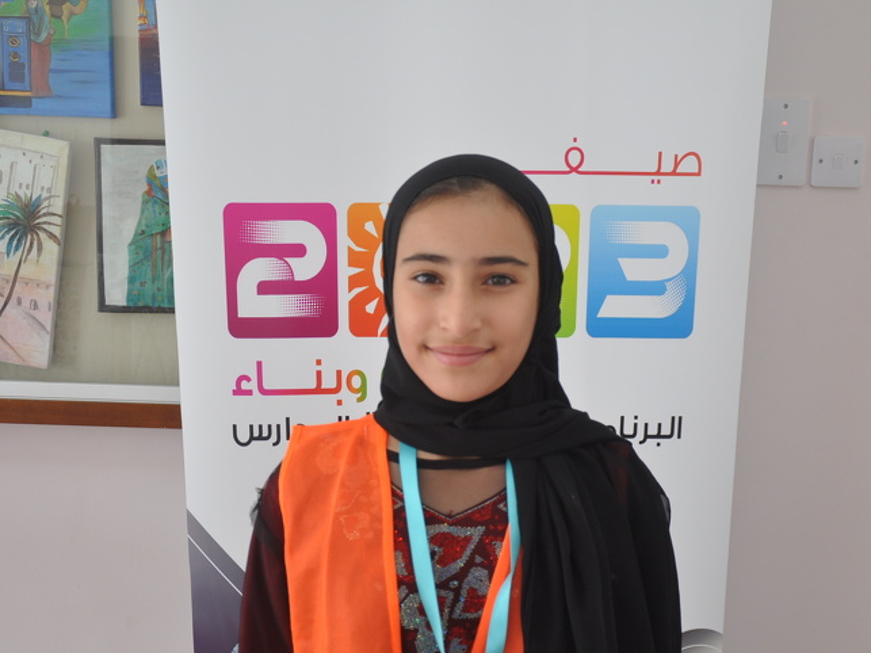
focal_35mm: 43
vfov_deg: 33.6
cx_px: 475
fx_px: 1082
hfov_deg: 43.8
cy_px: 357
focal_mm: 24
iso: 400
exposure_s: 1/80
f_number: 4.5
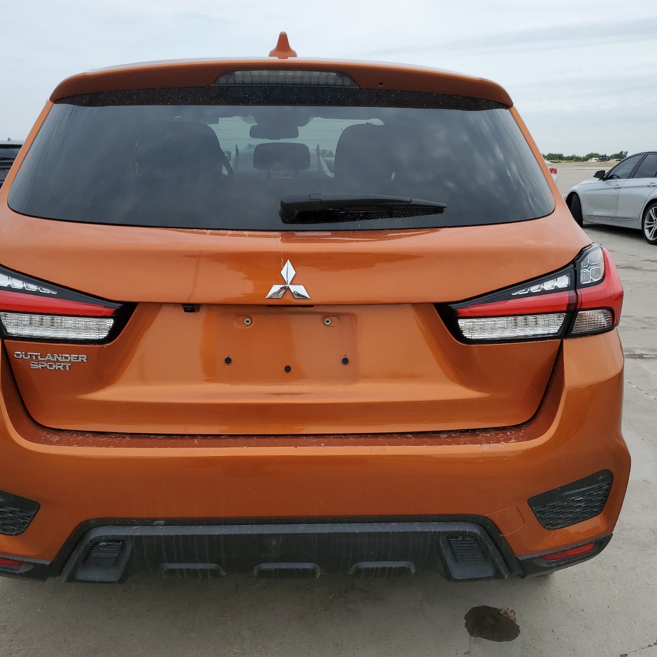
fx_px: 666
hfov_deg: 52.4
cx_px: 293
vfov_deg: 52.5
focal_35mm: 31
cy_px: 325
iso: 50
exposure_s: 1/1667
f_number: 1.5
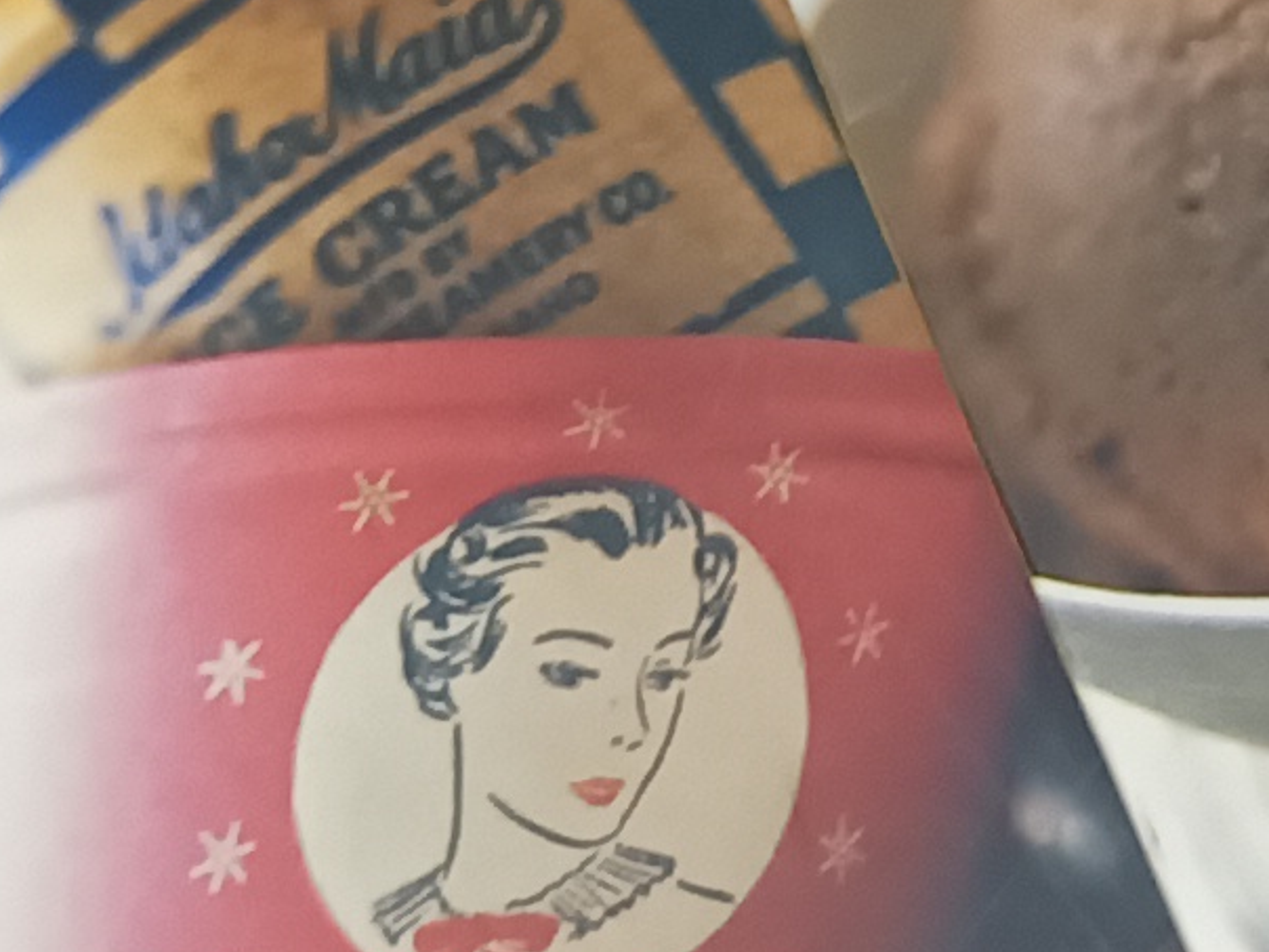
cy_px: -914
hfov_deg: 11.8
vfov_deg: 8.8
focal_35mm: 159
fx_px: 5829
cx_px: 1977
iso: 1089
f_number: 1.7
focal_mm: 5.31
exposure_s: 1/33.3
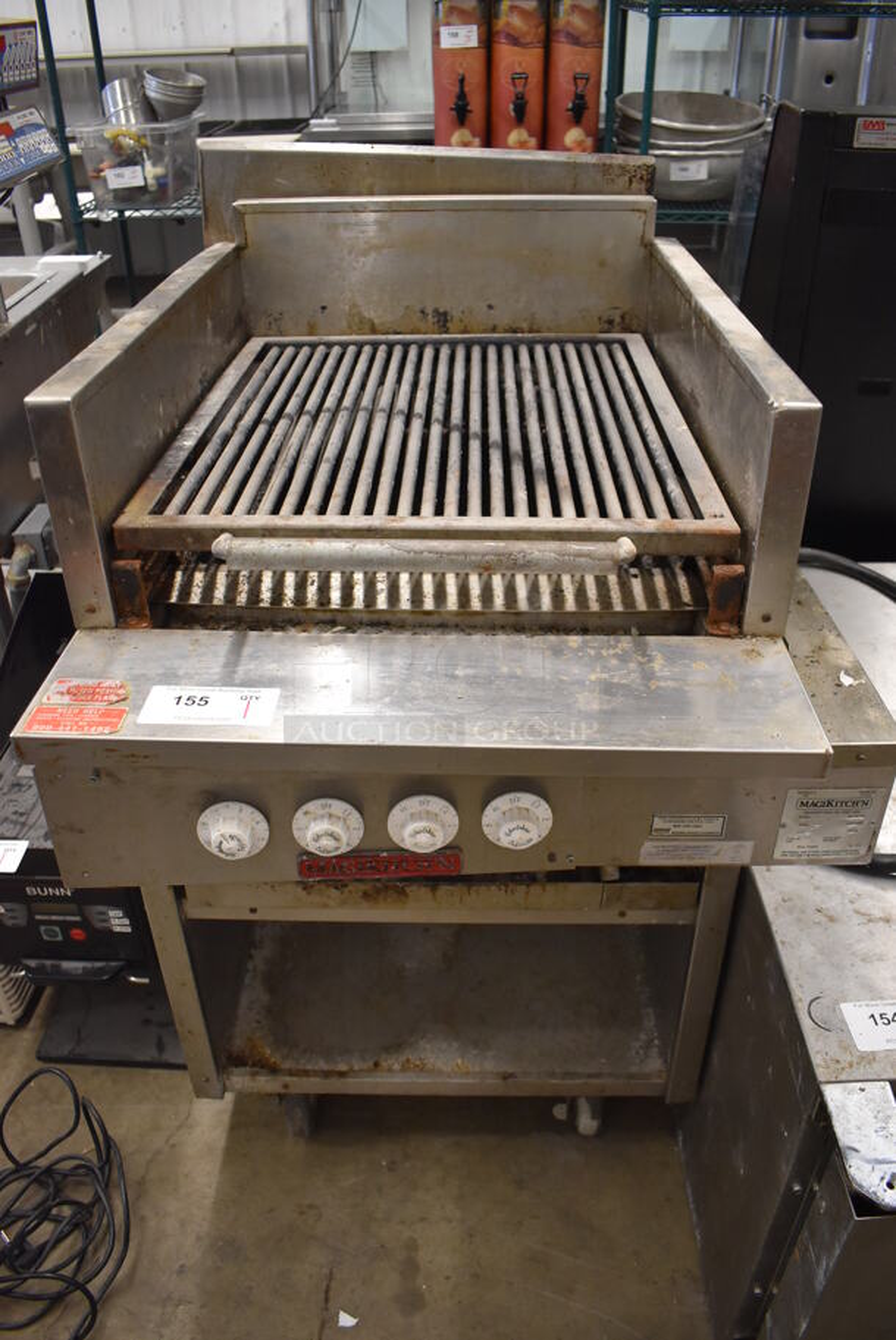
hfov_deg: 48.0
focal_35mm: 27
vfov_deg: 67.3
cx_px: 448
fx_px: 1006
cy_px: 670
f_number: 3.5
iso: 1400
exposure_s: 1/125
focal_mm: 18
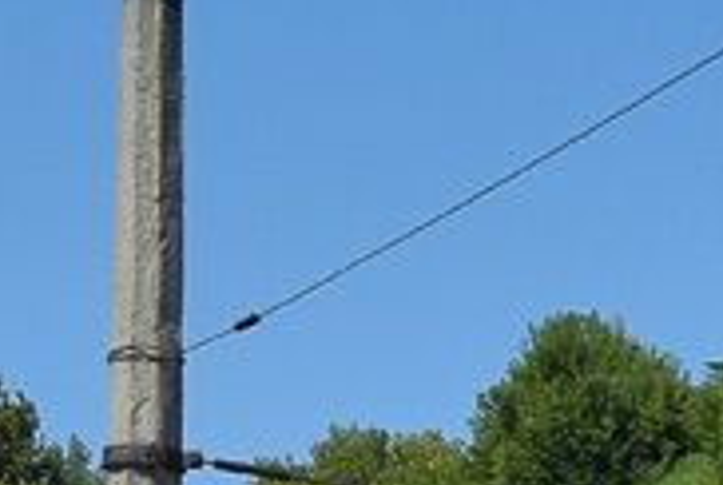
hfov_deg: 6.3
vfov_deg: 4.6
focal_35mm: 296
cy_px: 1097
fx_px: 5954
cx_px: 2316
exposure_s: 1/1000
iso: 200
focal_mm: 30
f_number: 7.1
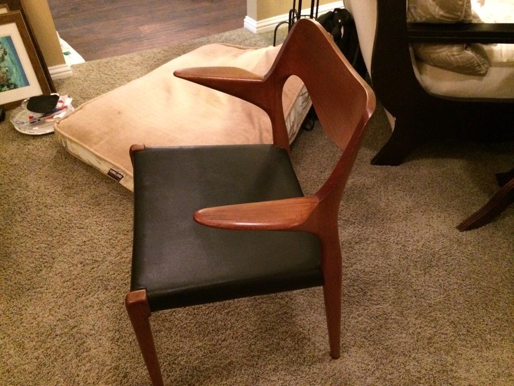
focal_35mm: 30
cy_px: 193
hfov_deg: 60.0
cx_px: 257
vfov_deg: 46.8
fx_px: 445
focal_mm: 4.12
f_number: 2.2
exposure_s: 1/15
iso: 400
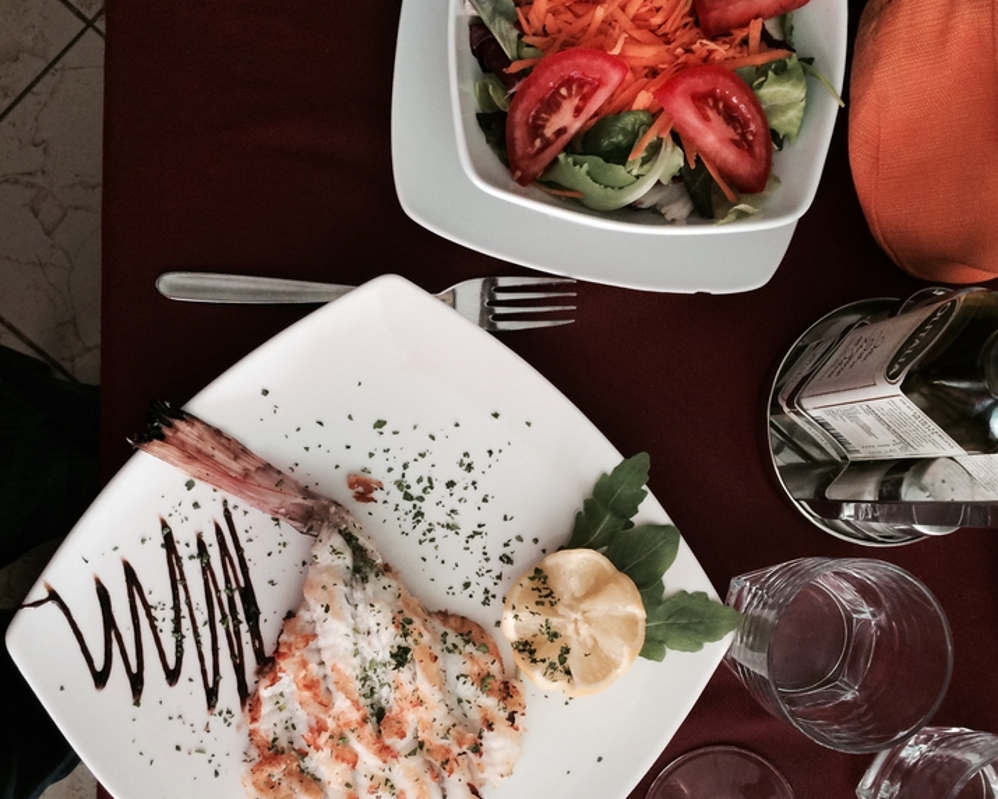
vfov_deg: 38.9
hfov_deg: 47.9
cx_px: 498
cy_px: 504
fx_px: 1122
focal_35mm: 38
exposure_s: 1/30
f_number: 2.2
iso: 125
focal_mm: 4.15
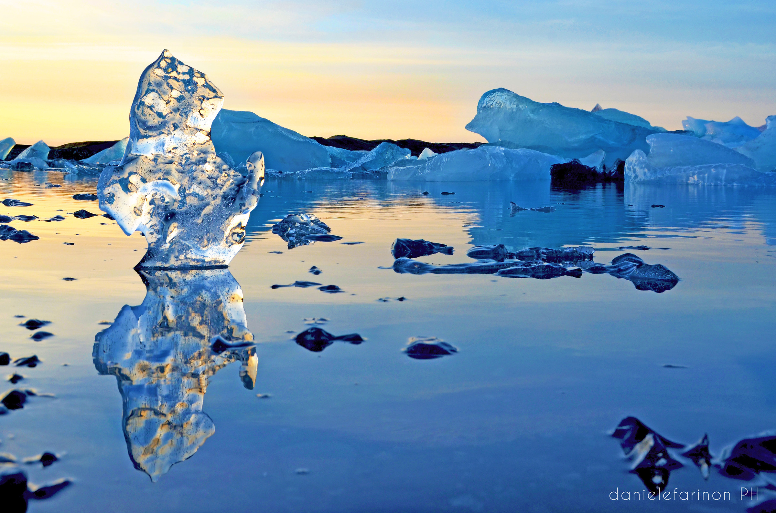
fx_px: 839
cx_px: 388
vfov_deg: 34.1
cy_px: 256
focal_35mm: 39
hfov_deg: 49.6
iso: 100
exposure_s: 1/80
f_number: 11
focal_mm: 26
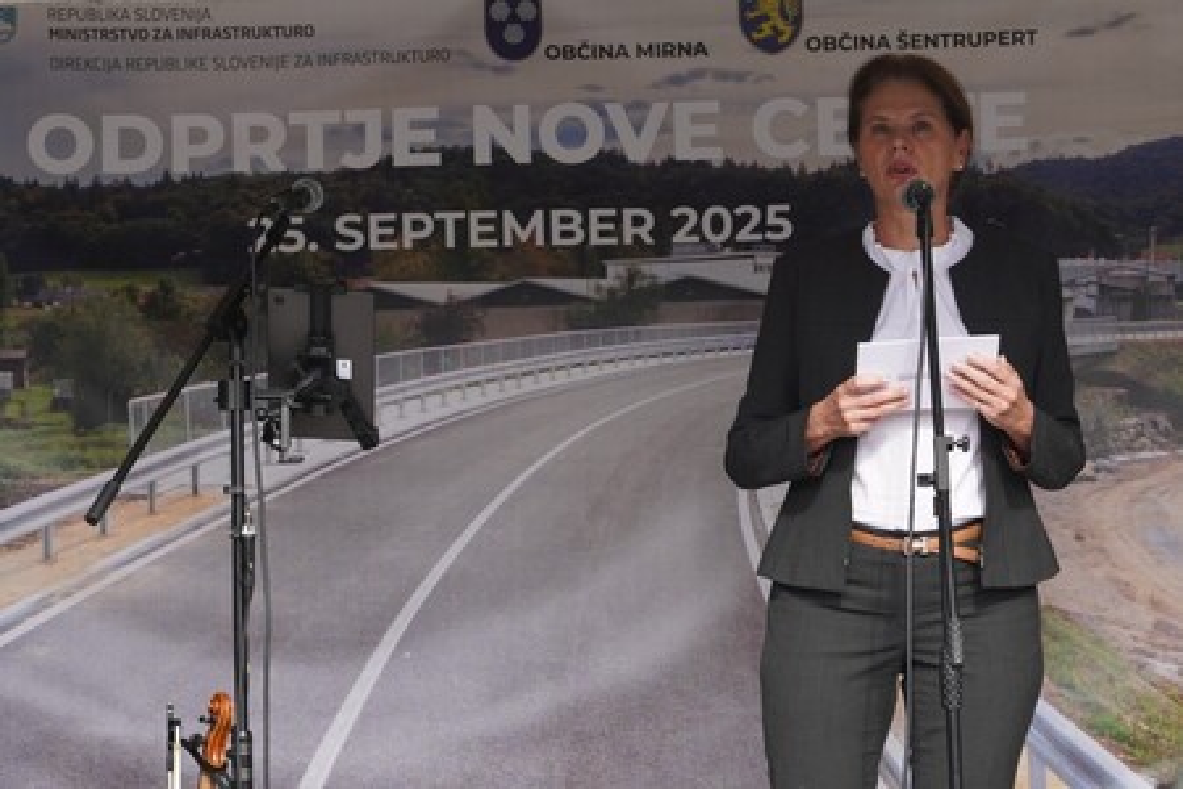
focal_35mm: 226
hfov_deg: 9.1
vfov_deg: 6.1
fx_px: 7442
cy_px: 394
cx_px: 592
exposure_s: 1/400
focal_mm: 151
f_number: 6.3
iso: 400
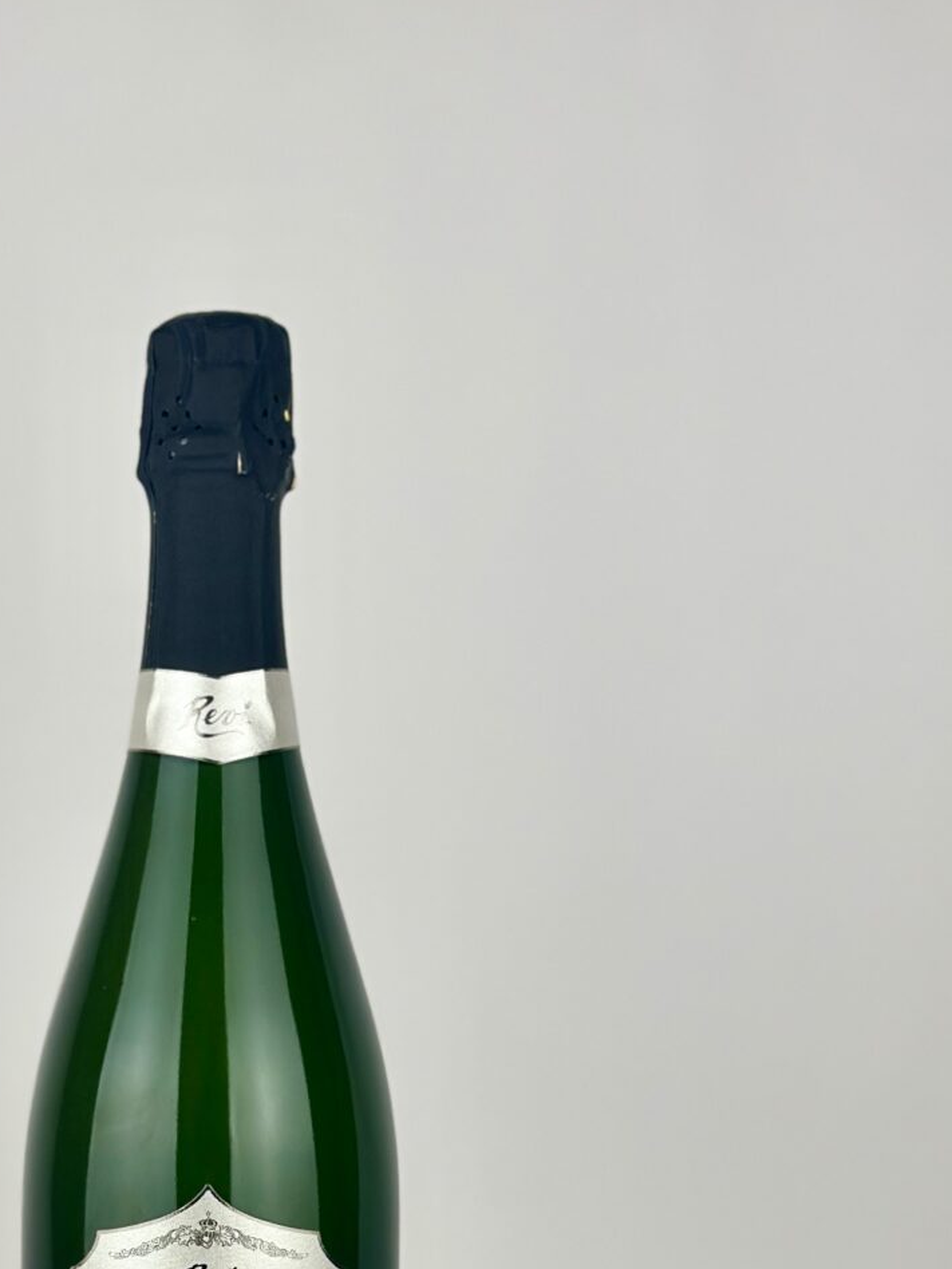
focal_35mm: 81
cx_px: 205
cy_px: 1035
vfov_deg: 23.7
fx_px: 2970
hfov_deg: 18.1
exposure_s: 1/872
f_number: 1.78
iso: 80
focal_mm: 6.86
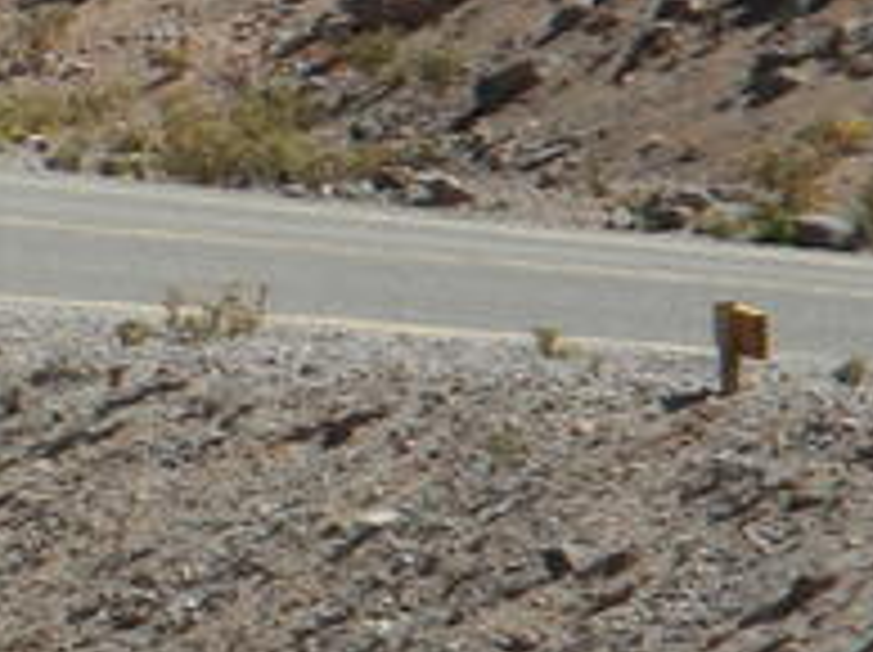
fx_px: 26599
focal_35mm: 1056
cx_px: -1238
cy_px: 121
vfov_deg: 1.4
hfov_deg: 1.9
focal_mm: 42.6
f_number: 5.6
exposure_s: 1/500
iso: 100
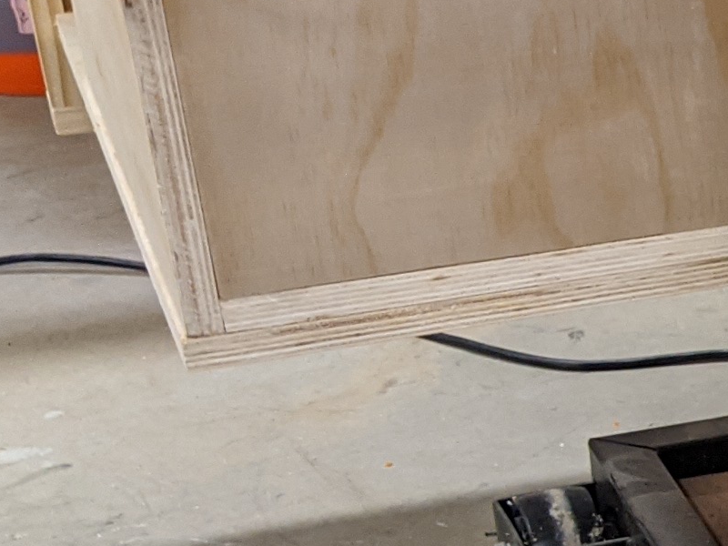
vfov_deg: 10.8
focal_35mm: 136
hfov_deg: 12.0
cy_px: 490
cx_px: 1698
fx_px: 2860
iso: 48
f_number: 1.73
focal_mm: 4.38
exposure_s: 1/24
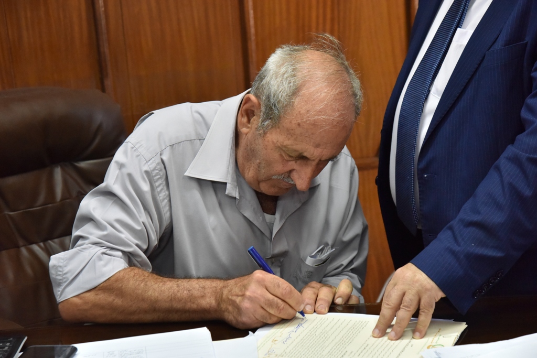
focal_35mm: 92
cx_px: 268
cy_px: 179
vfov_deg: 14.9
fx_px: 1372
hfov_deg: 22.1
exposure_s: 1/160
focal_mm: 92
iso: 3200
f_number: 6.3
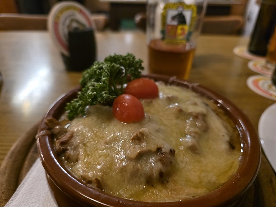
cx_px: 138
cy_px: 104
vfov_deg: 58.9
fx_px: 183
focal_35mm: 23
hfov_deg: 73.9
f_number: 1.7
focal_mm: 6.3
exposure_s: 1/50
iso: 1600
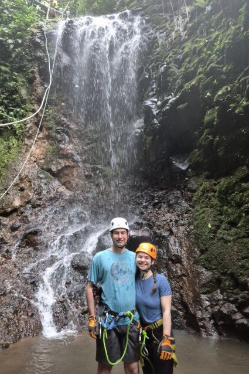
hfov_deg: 53.0
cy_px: 187
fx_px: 249
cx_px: 109
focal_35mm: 24
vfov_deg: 73.8
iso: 800
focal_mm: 5.4
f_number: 1.8
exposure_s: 1/60
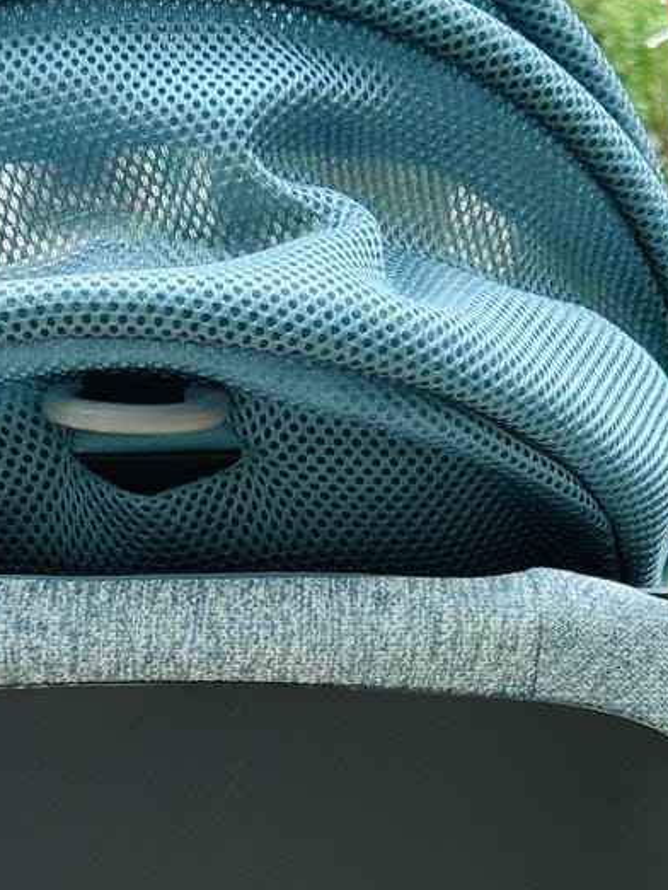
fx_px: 3779
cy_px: 1112
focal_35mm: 147
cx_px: 211
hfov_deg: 10.1
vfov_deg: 13.0
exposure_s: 1/60
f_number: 1.78
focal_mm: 6.86
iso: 125
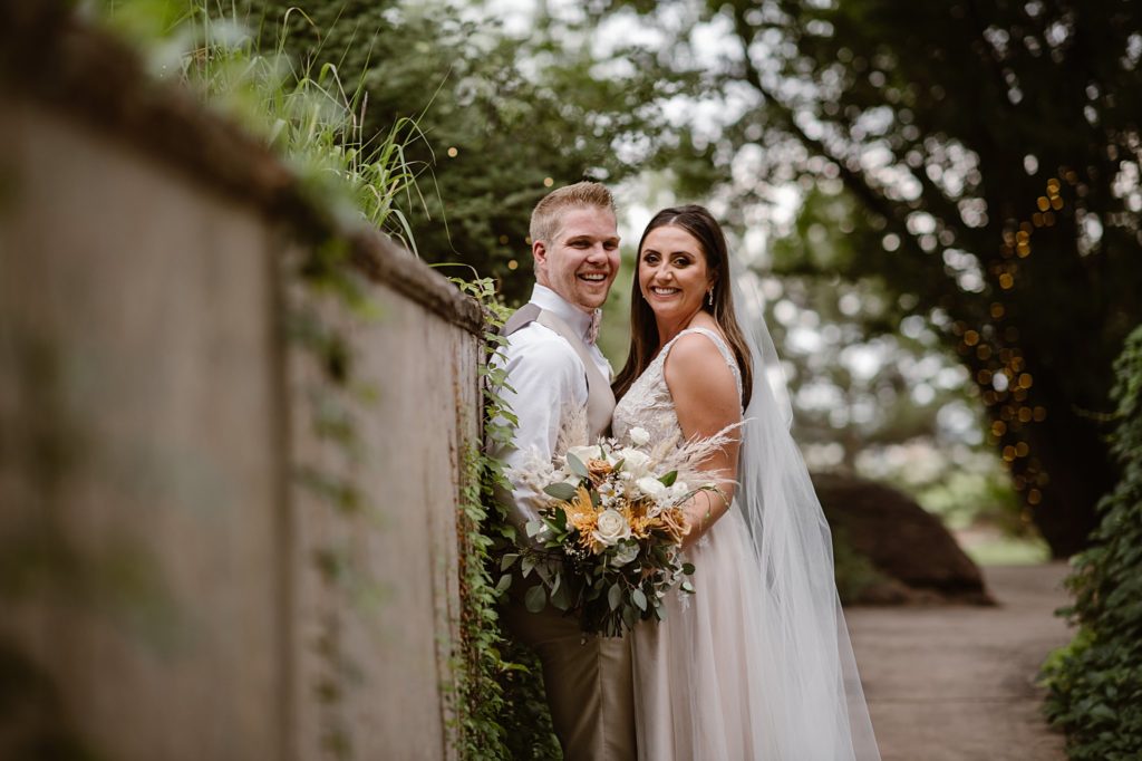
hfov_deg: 23.9
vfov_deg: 16.1
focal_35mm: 85
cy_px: 380
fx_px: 2695
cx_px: 571
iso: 200
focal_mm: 85
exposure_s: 1/250
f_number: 2
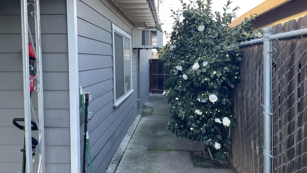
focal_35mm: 28
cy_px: 76
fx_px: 228
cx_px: 153
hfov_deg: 67.9
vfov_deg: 41.4
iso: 50
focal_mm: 5.1
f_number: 1.6
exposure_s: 1/121
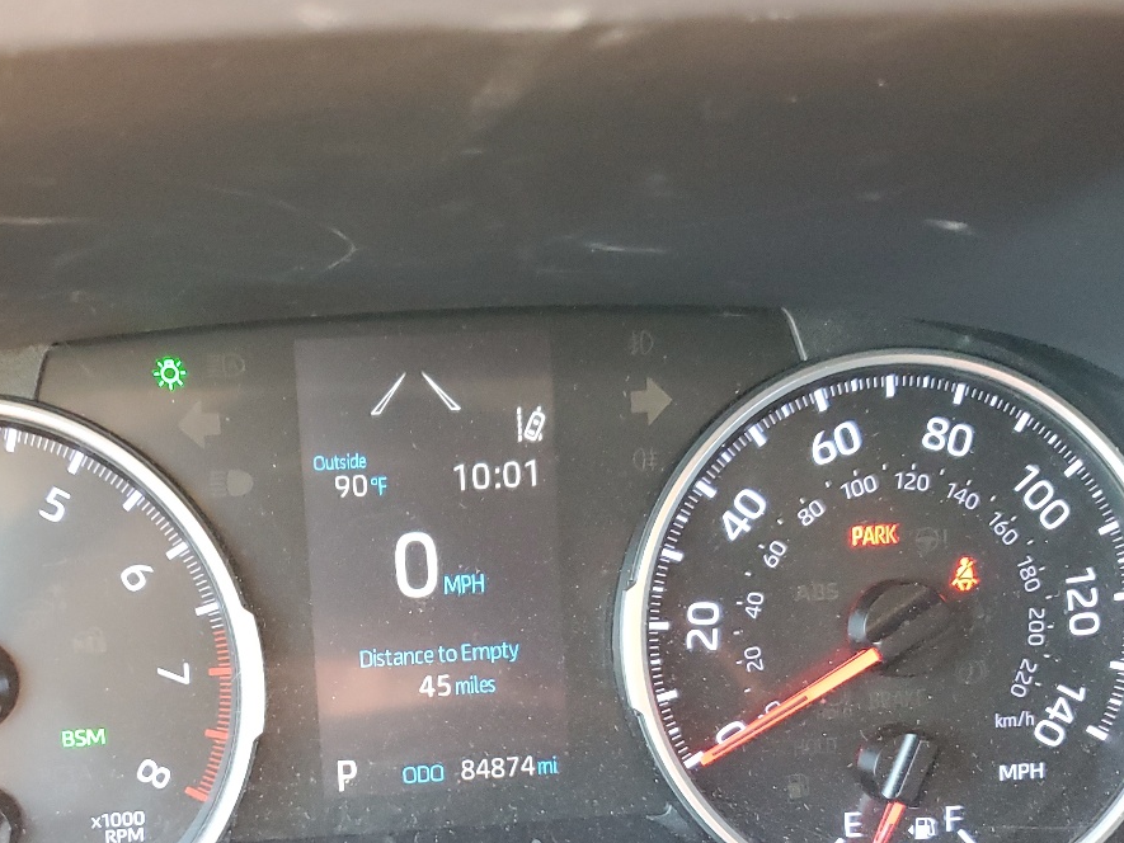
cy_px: 739
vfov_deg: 29.7
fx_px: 1526
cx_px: 441
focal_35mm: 47
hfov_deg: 40.2
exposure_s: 1/60.2
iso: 315
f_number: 1.5
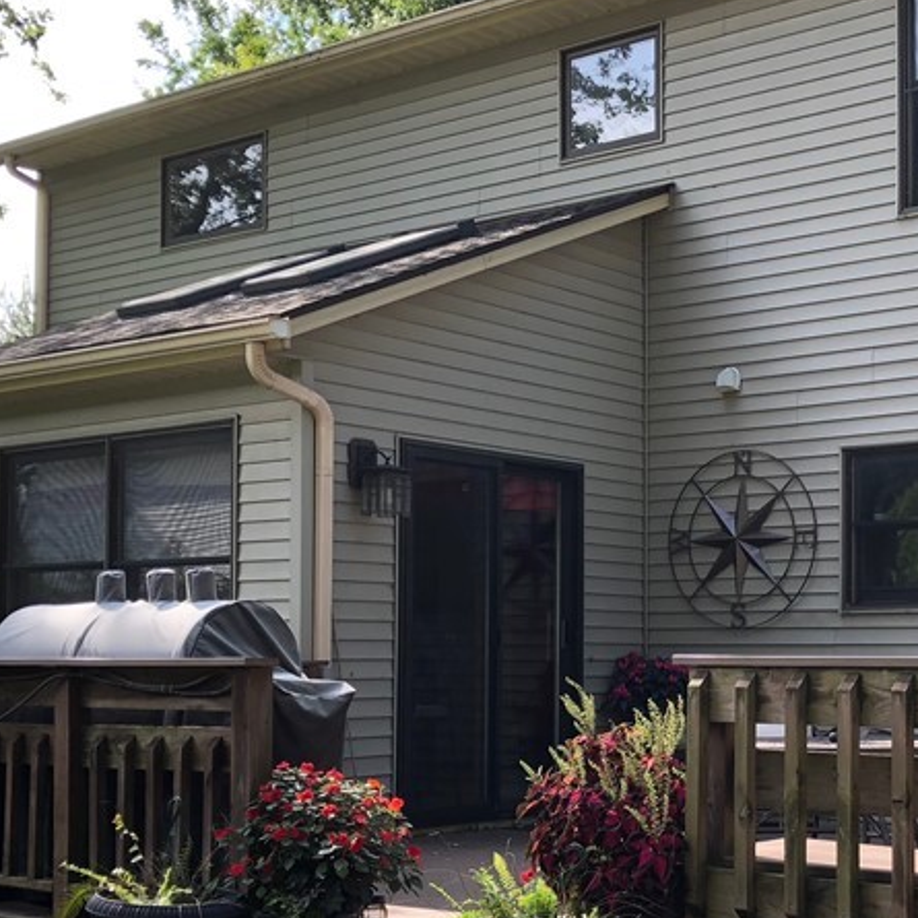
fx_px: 1710
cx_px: 660
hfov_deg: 29.7
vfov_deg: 29.8
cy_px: 609
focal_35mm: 57
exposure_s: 1/322
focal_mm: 4
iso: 20
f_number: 1.8
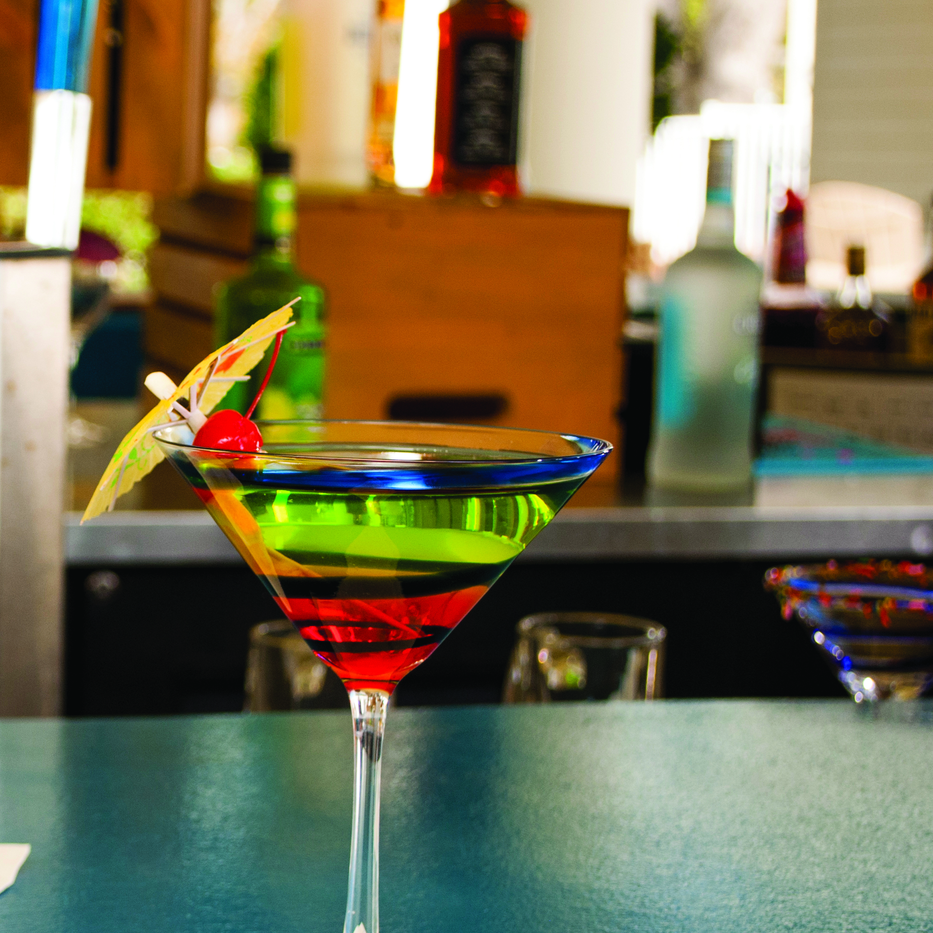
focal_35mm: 94
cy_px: 563
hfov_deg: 18.0
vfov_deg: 18.5
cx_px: -25
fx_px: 2863
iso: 200
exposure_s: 1/320
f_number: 5.3
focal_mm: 35
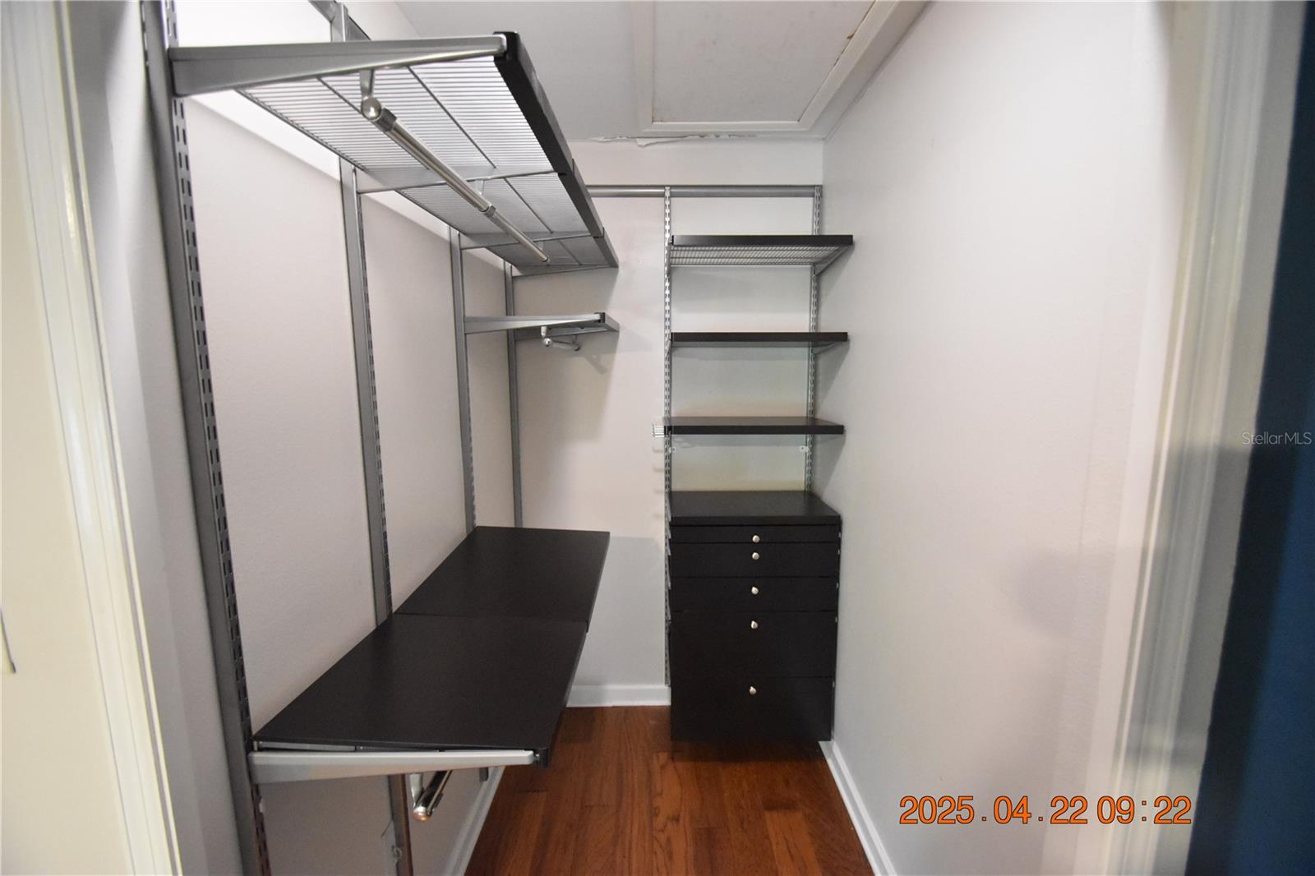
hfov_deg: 100.4
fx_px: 548
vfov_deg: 77.3
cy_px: 438
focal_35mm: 15
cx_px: 658
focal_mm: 10
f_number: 3.5
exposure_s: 1/60
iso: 5600
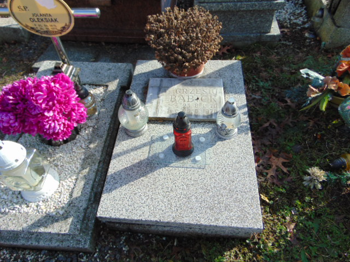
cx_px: 175
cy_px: 131
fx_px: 253
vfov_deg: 54.9
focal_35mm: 25
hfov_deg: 69.4
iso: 80
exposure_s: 1/500
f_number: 3
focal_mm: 4.5
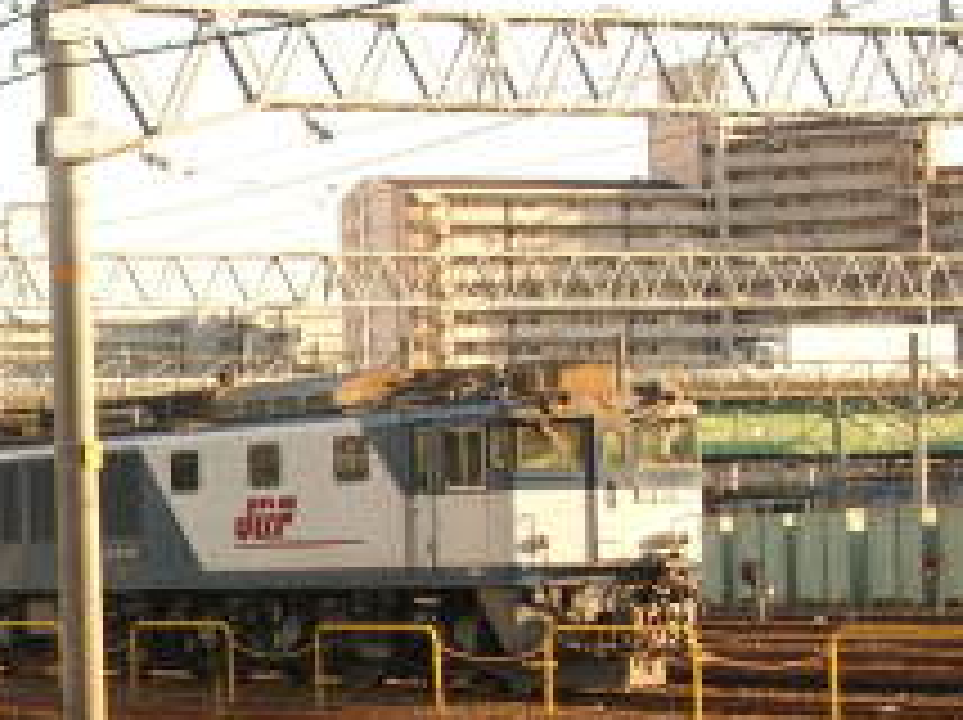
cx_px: -117
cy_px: 450
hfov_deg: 16.1
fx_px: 3307
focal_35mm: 119
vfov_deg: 12.4
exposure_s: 1/261
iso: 71
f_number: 3.3
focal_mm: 8.5
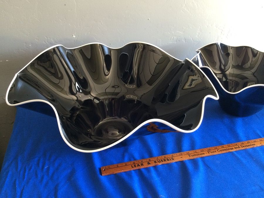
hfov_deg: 60.0
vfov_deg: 46.8
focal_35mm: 30
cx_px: 132
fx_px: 229
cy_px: 99
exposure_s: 1/30
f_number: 2.2
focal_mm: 4.12
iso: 160
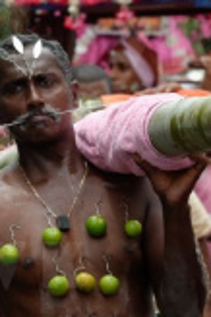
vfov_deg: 3.4
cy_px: 309
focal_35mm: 613
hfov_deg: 2.2
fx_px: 5400
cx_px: 164
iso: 200
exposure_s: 1/400
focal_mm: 112
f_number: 6.3
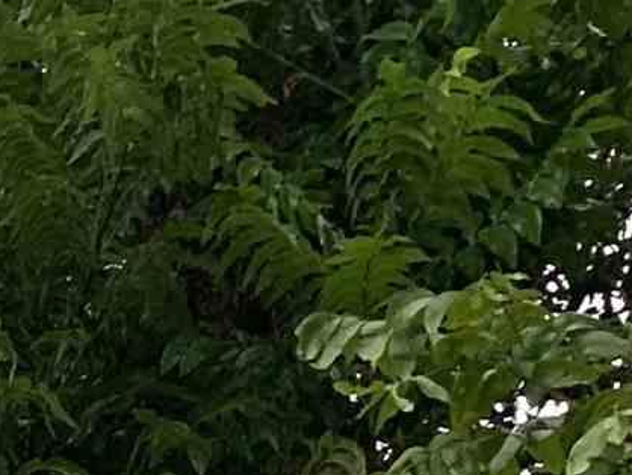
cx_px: -1530
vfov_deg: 7.0
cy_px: 1380
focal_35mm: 191
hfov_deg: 8.1
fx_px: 3489
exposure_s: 1/122
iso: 32
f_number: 1.8
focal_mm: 4.25
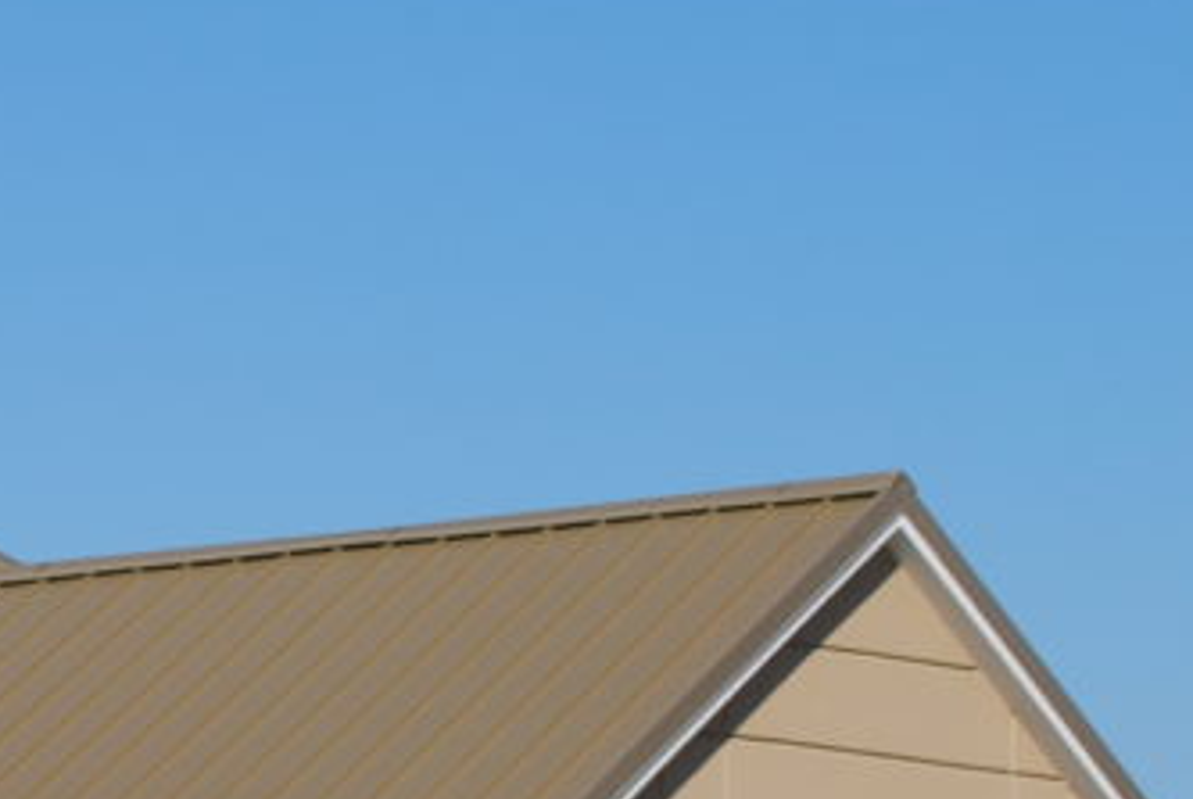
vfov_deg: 6.8
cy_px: 683
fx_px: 6700
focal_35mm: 202
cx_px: -598
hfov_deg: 9.9
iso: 100
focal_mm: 35
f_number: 9
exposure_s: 1/320
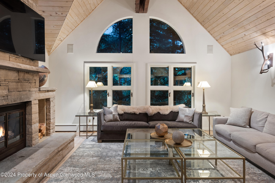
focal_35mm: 24
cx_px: 138
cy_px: 92
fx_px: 183
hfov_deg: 73.7
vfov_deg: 53.2
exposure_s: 1.3
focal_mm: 24
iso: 500
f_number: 7.1
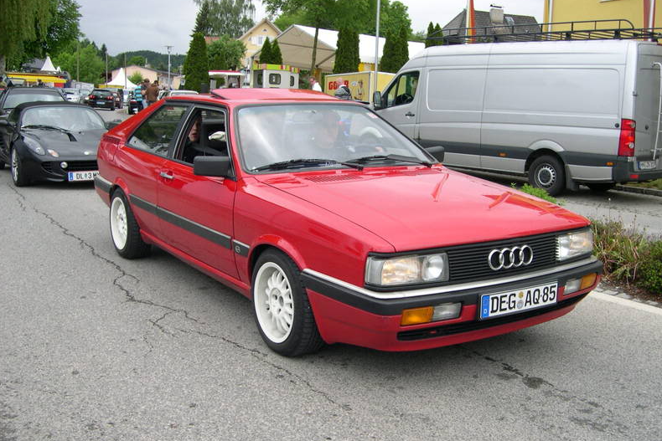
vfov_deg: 33.4
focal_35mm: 40
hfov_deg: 48.5
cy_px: 245
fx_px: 736
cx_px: 328
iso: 100
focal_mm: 8
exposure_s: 1/465
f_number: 2.8
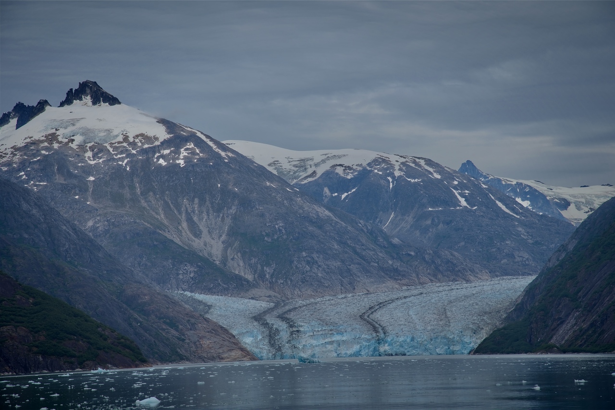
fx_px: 2050
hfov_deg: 17.1
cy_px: 205
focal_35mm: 120
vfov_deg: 11.4
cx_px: 308
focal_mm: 120
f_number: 9
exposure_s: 1/320
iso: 100
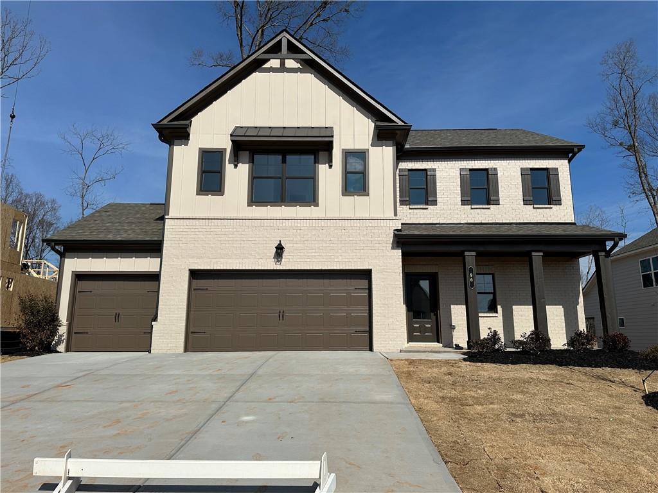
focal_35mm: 24
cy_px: 246
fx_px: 456
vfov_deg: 56.8
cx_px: 329
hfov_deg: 71.6
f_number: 1.78
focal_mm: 6.86
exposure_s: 1/10753
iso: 80
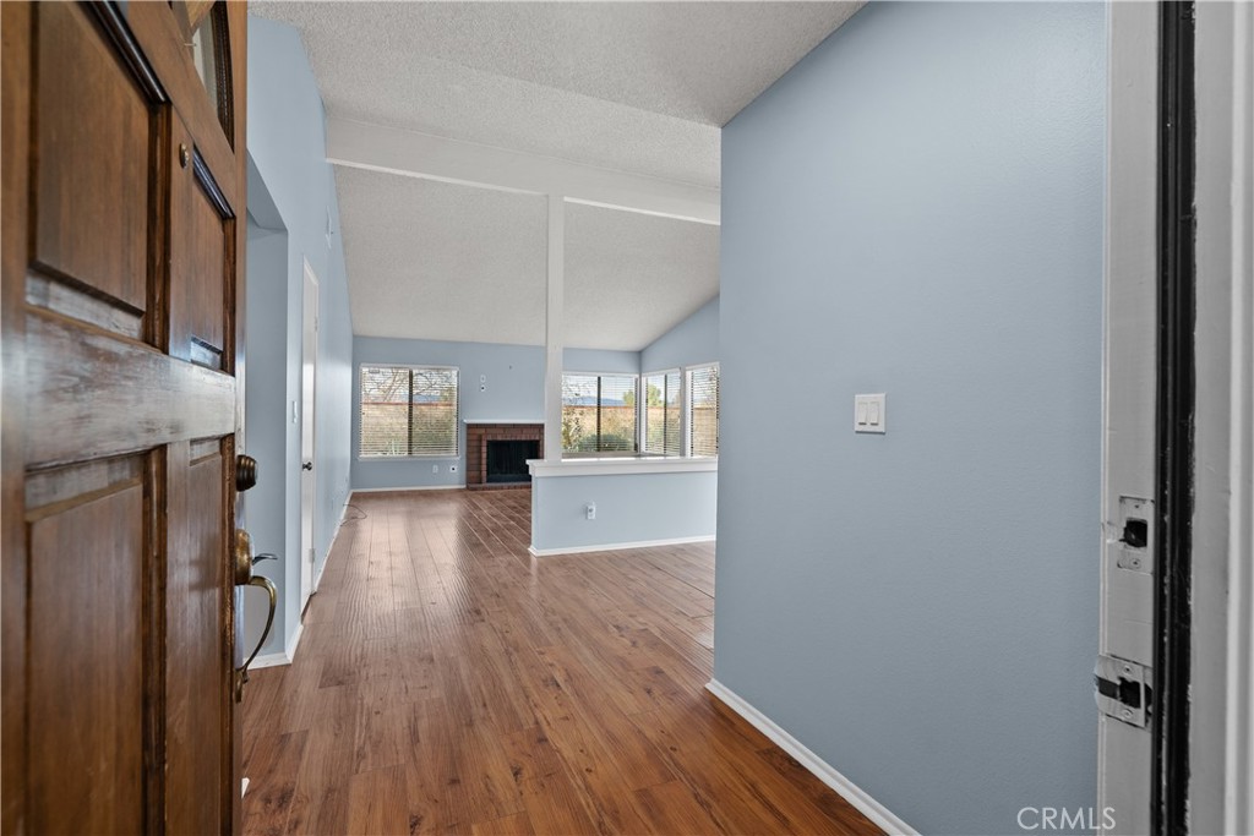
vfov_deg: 73.8
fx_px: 557
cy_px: 418
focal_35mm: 16
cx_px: 627
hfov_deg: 96.7
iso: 250
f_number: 6.3
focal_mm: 16
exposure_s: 1/8
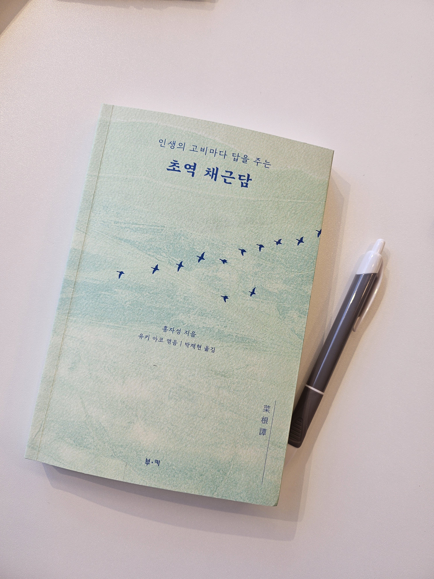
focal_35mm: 24
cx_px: 217
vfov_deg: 71.6
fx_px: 401
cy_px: 290
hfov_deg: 56.8
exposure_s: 1/175
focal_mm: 5
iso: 50
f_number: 1.8
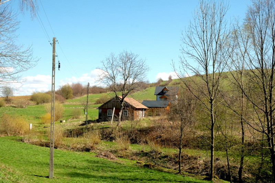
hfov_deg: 50.7
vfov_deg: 35.1
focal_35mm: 38
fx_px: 290
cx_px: 138
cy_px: 92
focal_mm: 25.4
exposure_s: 1/60
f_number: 13
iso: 200
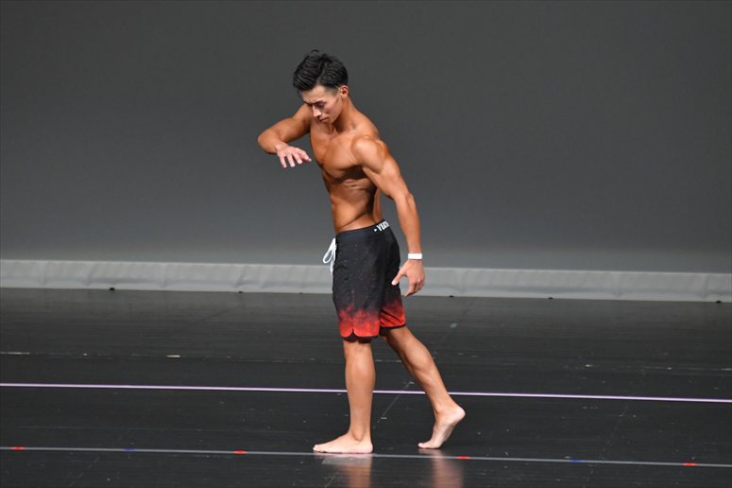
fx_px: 7012
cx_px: 366
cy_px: 244
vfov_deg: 4.0
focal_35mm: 345
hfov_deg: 6.0
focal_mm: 230
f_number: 5.6
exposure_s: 1/400
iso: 4000
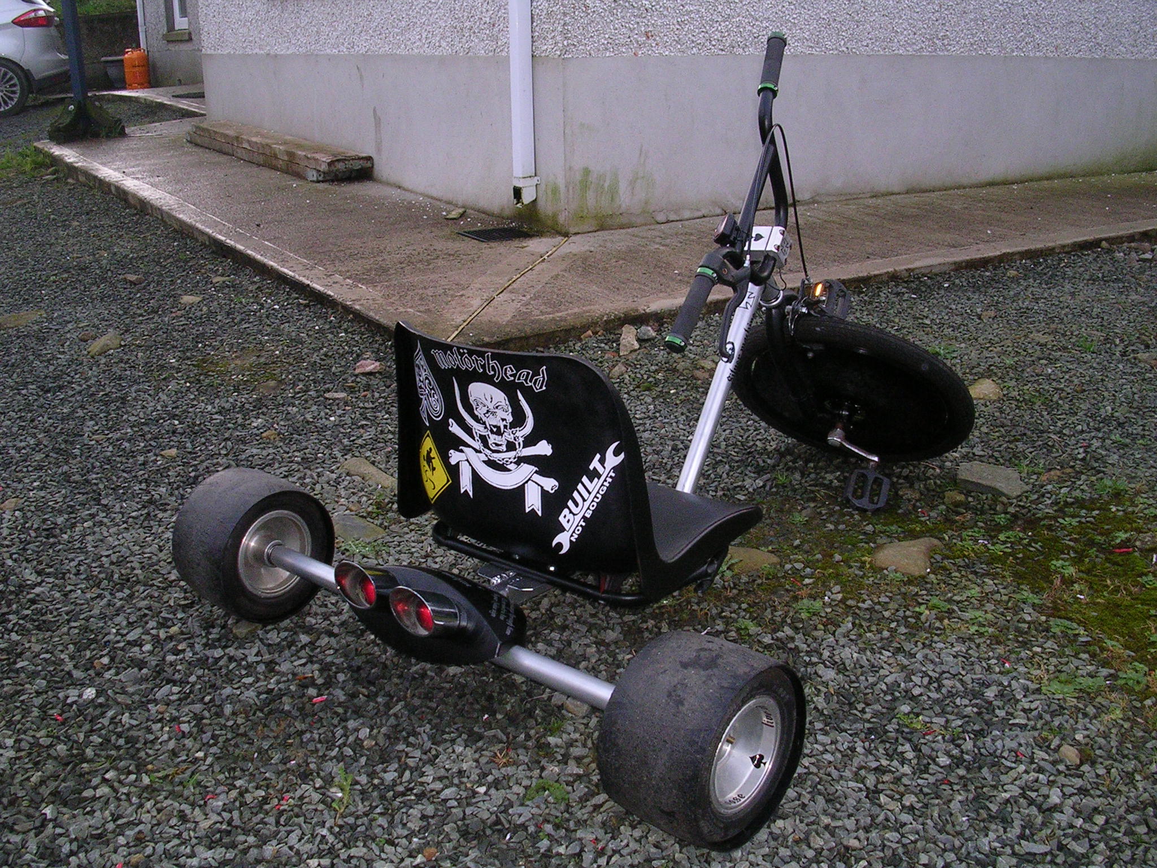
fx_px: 1270
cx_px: 578
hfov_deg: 49.0
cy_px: 434
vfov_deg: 37.7
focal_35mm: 38
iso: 142
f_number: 5.6
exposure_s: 1/60.1
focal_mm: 5.8
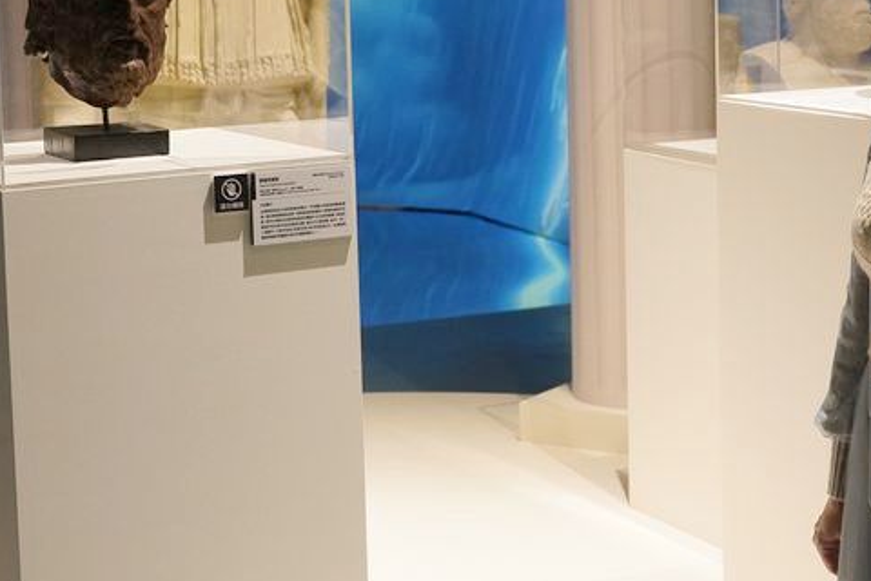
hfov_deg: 22.6
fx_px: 2177
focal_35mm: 90
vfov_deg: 15.1
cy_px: 100
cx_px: 432
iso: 5000
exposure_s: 1/60
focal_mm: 36
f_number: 4
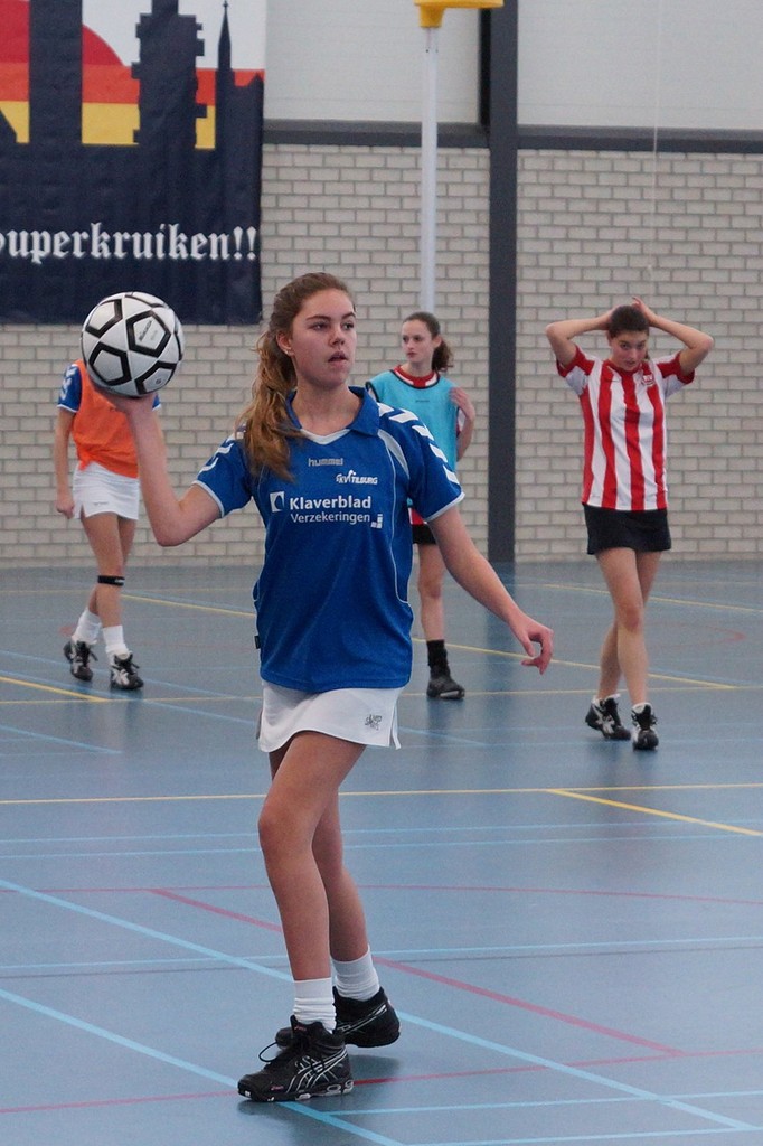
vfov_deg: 27.0
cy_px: 573
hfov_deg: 18.2
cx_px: 382
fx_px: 2386
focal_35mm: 75
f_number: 3.2
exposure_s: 1/250
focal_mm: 50
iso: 1250
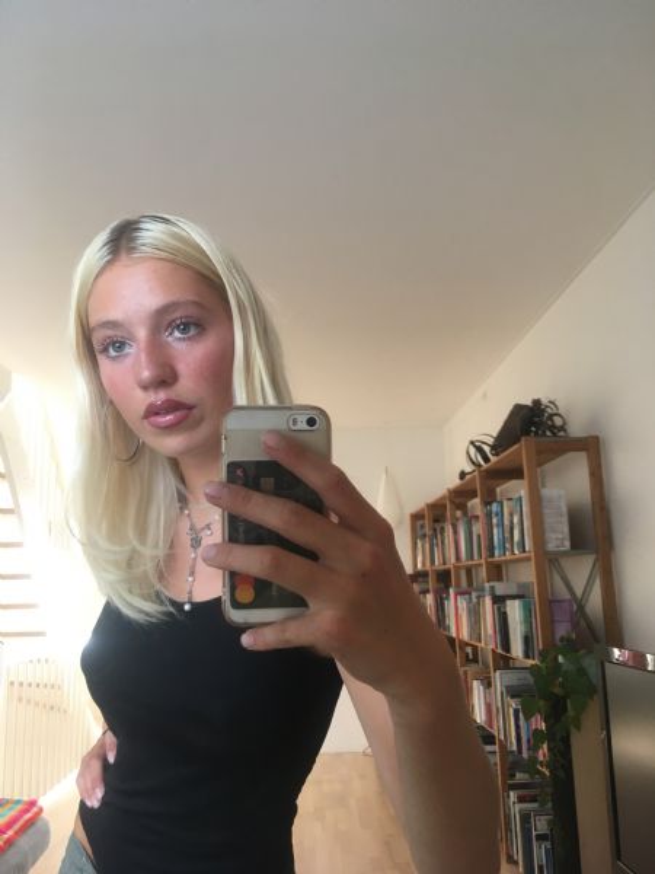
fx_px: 732
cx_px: 328
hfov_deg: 48.2
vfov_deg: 61.7
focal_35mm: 29
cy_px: 437
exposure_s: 1/33
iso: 80
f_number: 2.2
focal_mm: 4.15
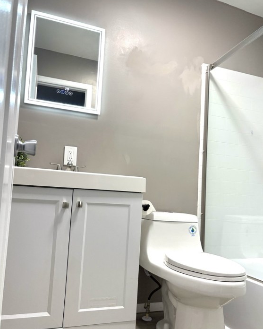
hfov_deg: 51.5
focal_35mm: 28
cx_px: 133
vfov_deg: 62.1
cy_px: 177
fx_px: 272
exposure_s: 1/120
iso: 160
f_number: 1.6
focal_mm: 5.96
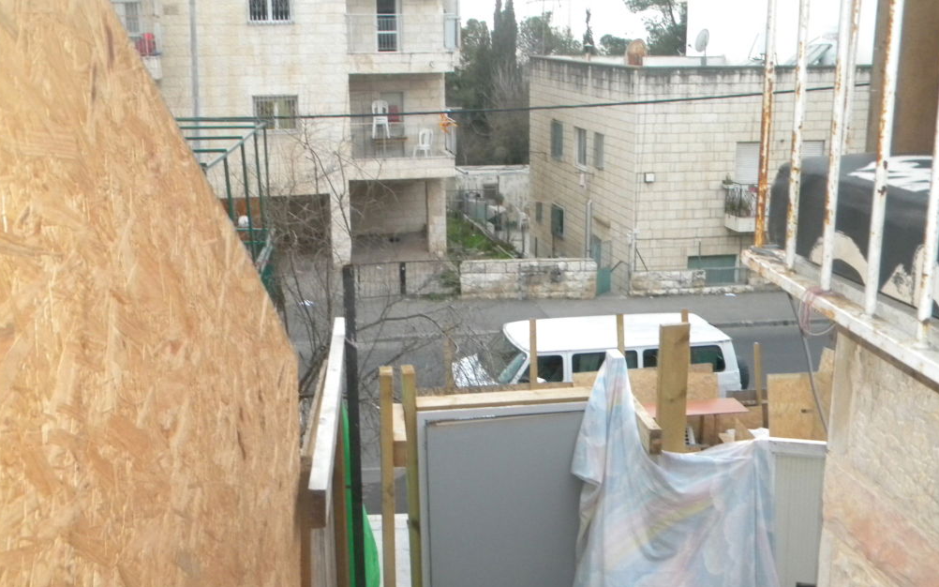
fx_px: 998
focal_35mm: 39
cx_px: 470
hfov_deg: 50.4
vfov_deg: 32.7
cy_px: 330
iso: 400
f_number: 3.7
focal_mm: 6.4
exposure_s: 1/33.8
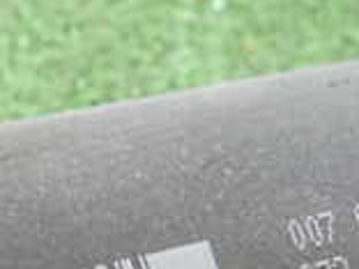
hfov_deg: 20.4
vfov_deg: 14.4
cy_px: 402
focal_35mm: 96
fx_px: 996
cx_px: 175
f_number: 2
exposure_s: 1/30
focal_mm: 4.5
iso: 640
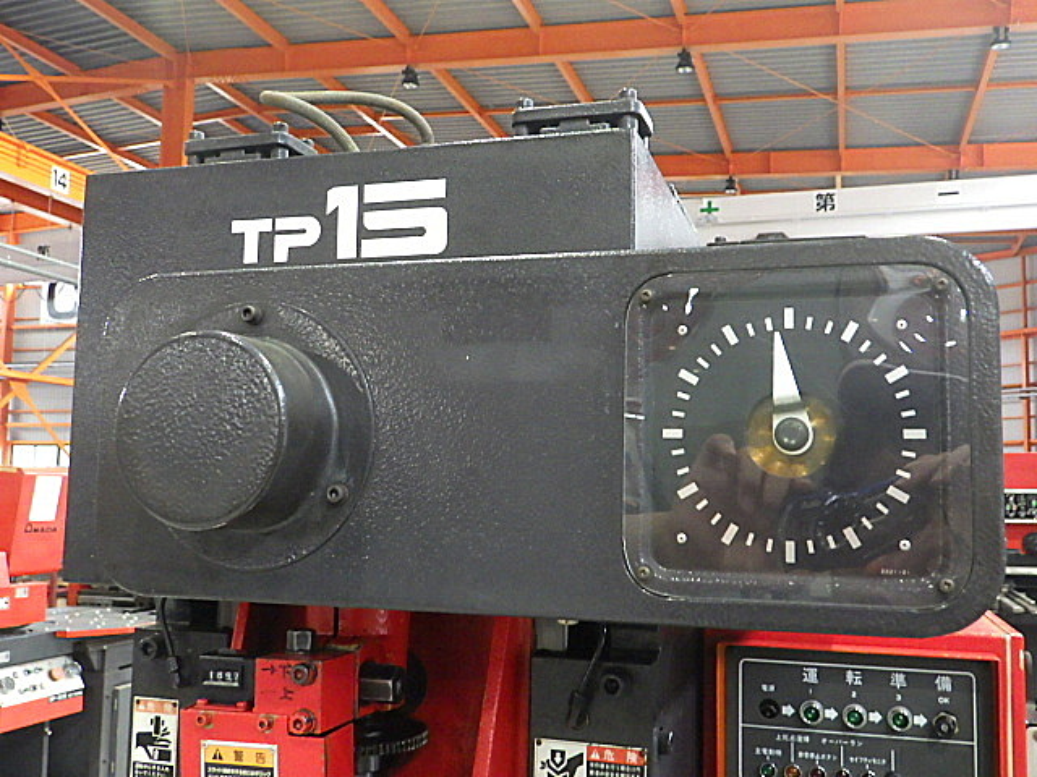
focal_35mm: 34
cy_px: 388
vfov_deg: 41.8
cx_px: 518
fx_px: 1019
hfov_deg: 54.0
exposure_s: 1/30
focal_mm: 6.1
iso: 1600
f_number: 3.8
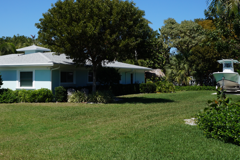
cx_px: 78
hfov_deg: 37.1
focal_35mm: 53
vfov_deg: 25.3
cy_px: 50
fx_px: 353
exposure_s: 1/125
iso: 100
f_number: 14
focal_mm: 24
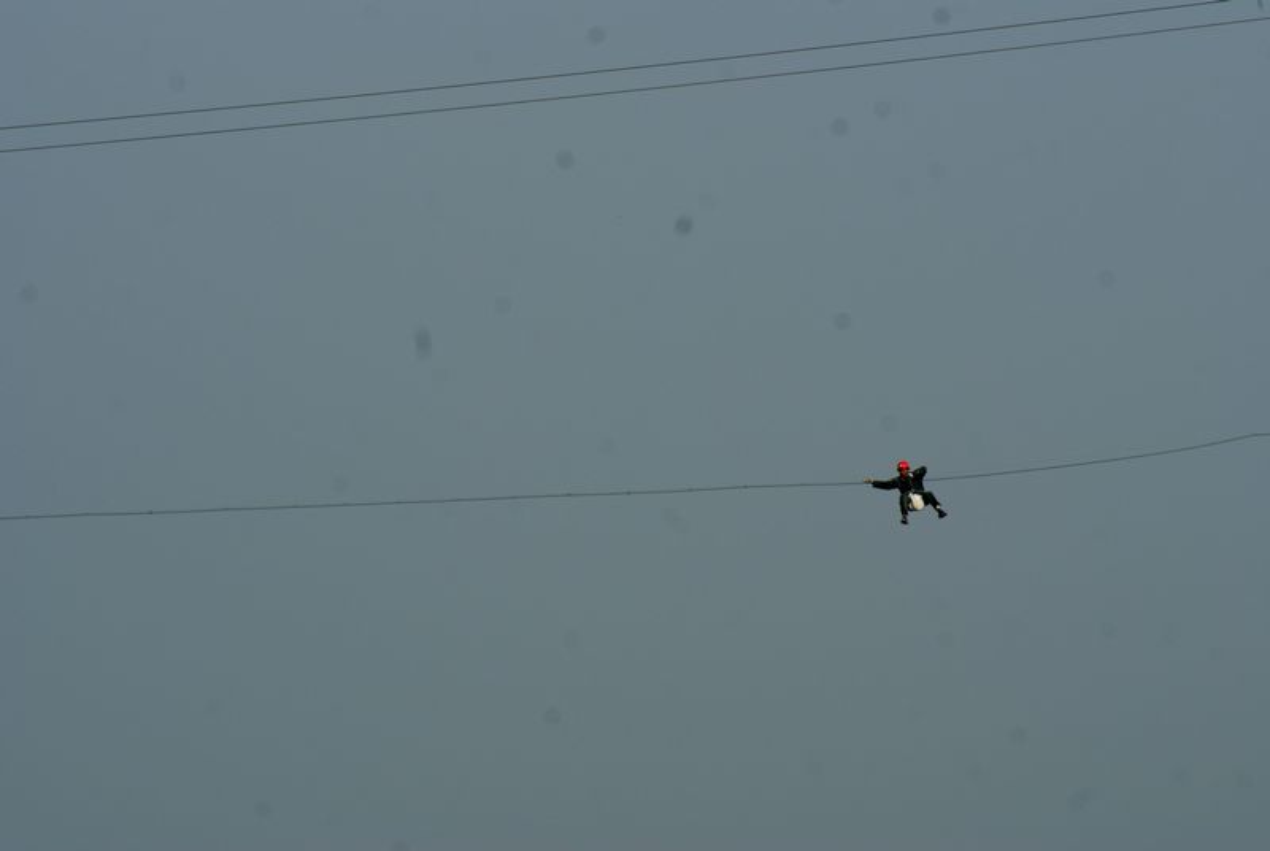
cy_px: 426
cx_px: 635
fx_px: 10599
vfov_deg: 4.6
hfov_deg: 6.9
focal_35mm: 300
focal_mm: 200
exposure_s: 1/400
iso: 100
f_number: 9
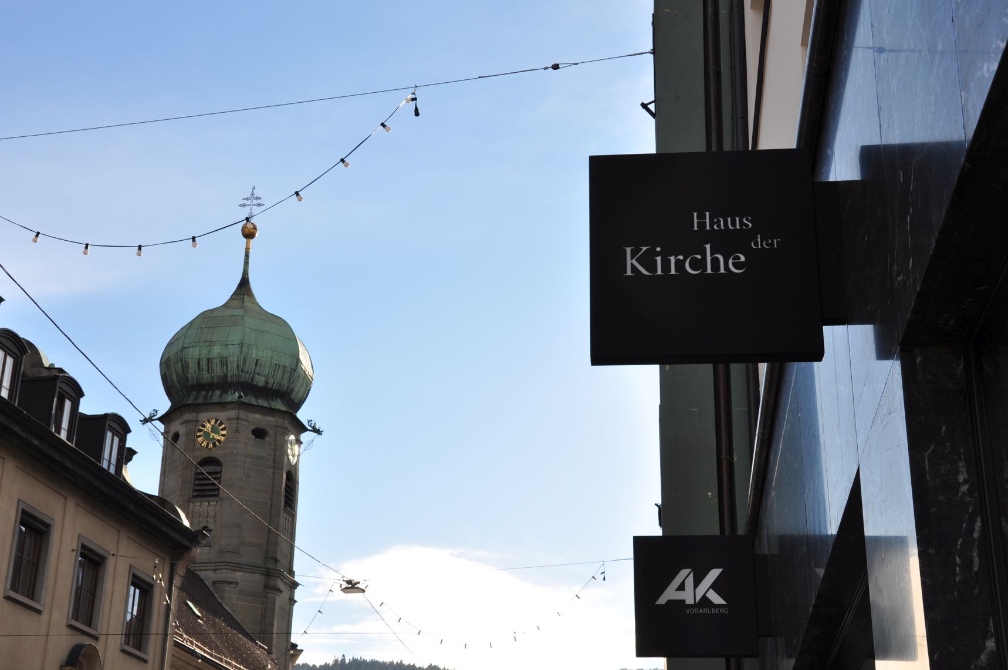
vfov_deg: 23.7
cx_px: 508
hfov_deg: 35.1
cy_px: 323
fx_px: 1594
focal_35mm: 57
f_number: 10
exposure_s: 1/400
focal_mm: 34
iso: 200
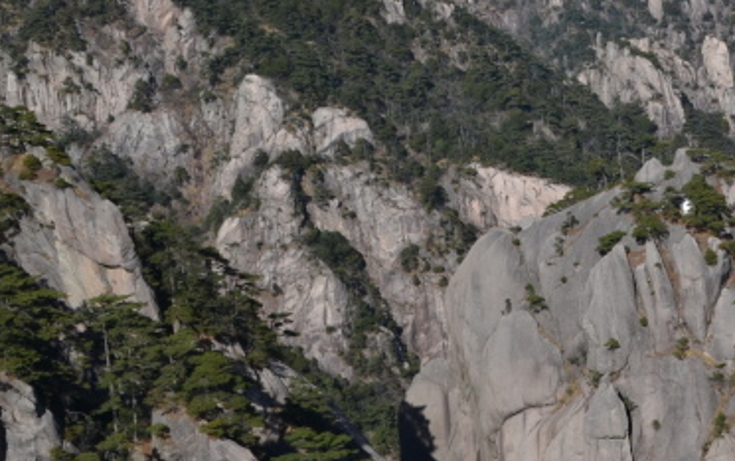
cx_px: 670
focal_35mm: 101
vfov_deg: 12.9
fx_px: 2024
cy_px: 64
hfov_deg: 20.2
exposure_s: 1/250
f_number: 8
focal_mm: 24
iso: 100
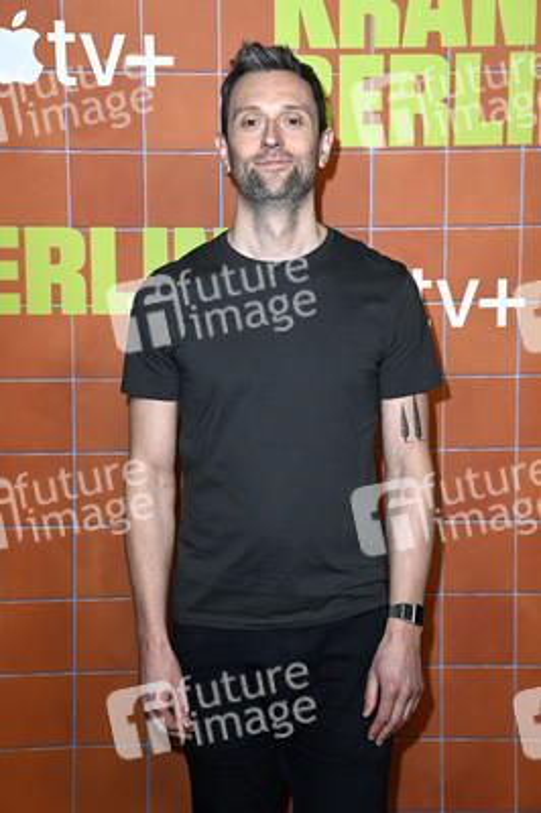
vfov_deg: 28.9
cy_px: 406
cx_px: 270
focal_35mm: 70
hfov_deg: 19.4
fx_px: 1581
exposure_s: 1/250
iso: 800
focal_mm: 70
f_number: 5.6
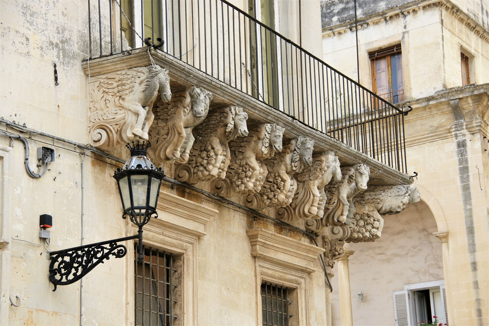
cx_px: 244
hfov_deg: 19.5
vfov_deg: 13.0
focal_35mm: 105
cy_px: 163
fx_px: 1426
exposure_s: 1/160
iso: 200
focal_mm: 70
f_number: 6.3
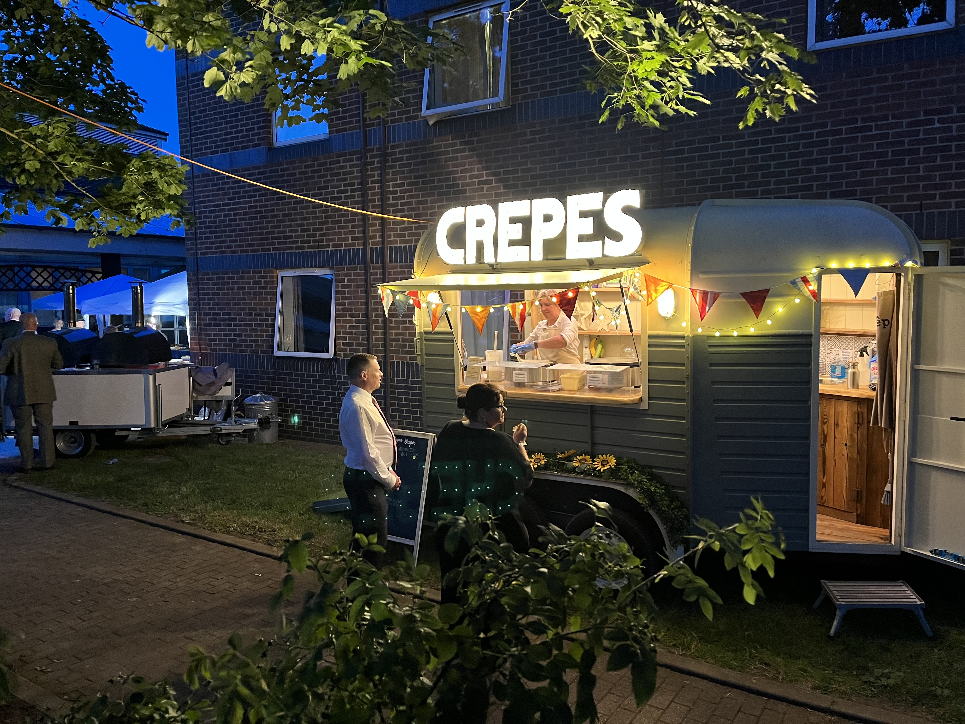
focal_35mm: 26
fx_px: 725
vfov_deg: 53.1
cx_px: 482
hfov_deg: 67.3
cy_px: 362
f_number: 1.6
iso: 400
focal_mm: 5.1
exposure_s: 1/33
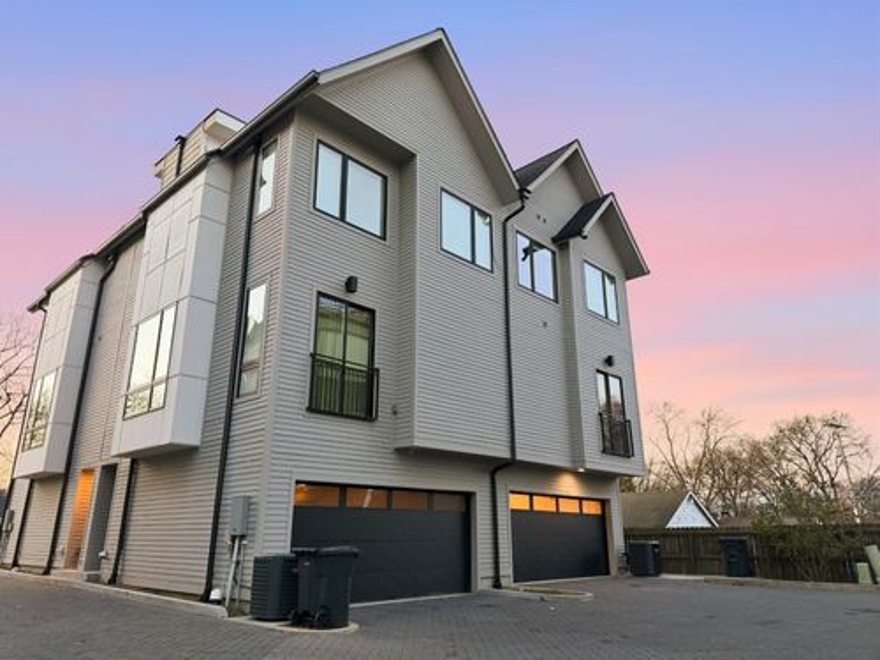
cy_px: 330
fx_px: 610
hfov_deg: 71.6
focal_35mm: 24
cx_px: 440
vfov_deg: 56.8
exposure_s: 1/60
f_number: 1.8
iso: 250
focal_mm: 6.8
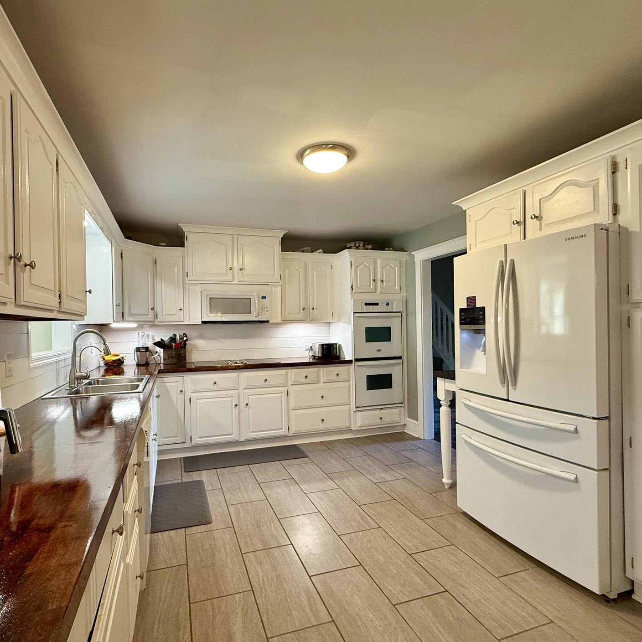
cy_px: 329
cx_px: 287
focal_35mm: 18
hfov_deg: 80.5
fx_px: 378
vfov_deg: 80.7
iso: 200
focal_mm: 2.22
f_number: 2.2
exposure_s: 1/60
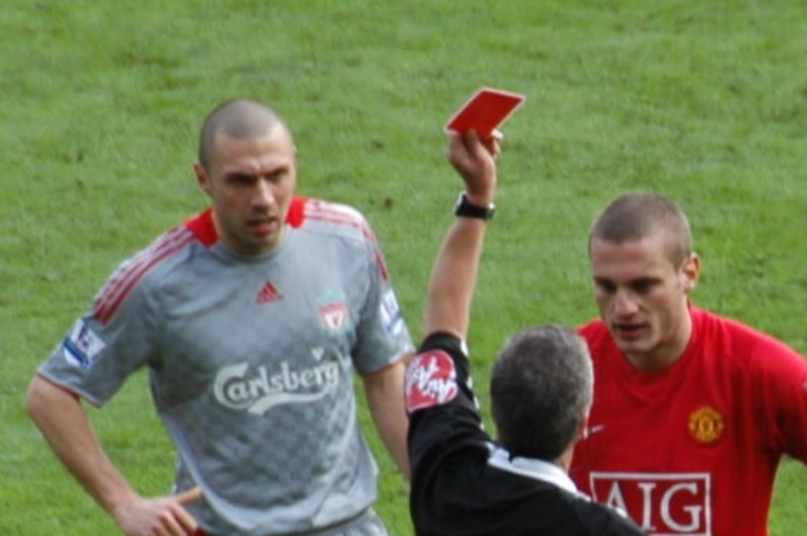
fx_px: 30504
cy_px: 499
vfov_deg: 1.0
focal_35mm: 1362
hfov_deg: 1.5
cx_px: 780
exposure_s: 1/160
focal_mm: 200
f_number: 5.6
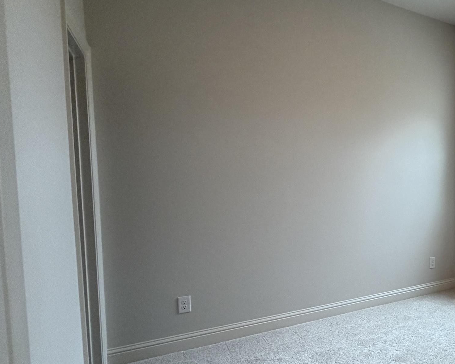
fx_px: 377
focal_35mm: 28
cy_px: 206
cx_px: 434
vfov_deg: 51.4
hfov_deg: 52.2
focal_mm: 2.22
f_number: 2.2
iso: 200
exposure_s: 1/120
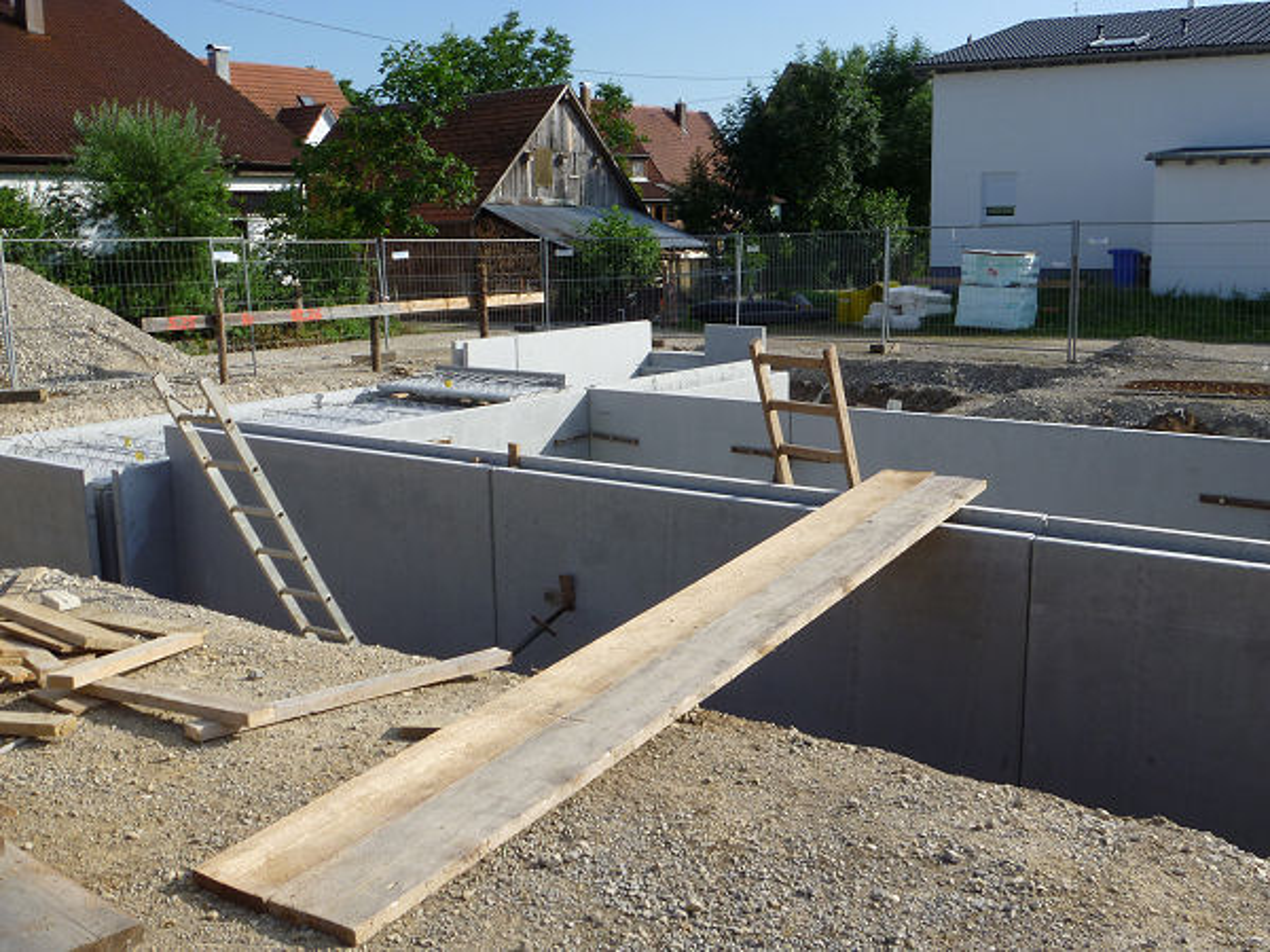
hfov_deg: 52.6
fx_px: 1284
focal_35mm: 35
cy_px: 476
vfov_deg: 40.7
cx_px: 635
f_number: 5.6
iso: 80
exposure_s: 1/250
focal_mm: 6.3
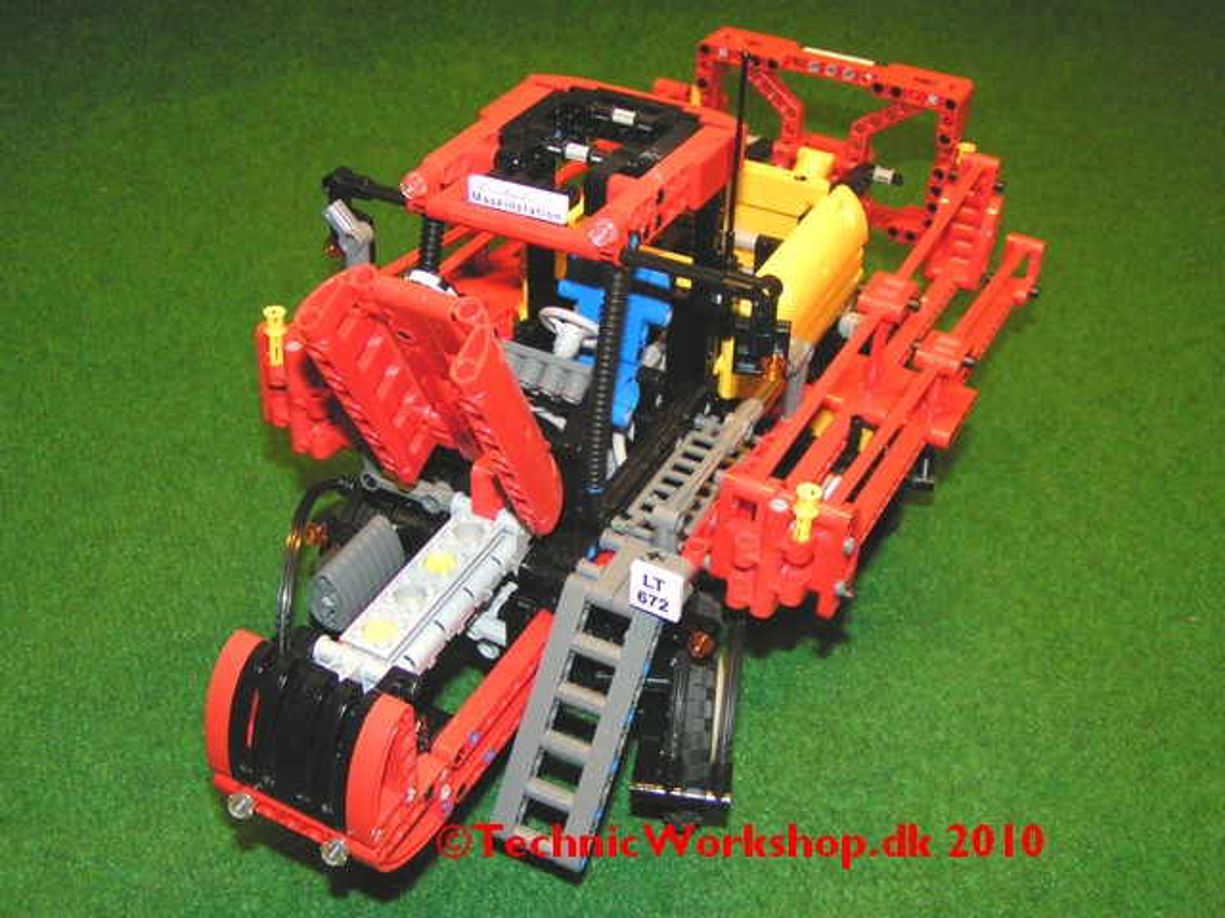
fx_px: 1345
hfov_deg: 49.0
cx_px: 612
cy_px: 459
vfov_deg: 37.7
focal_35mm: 38
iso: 200
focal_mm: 5.8
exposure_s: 1/40
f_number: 2.8
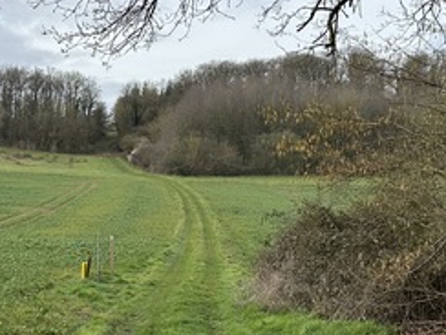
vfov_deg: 24.8
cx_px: 143
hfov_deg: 32.4
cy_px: 181
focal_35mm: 59
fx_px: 760
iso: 80
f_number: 1.78
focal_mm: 6.86
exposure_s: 1/2809
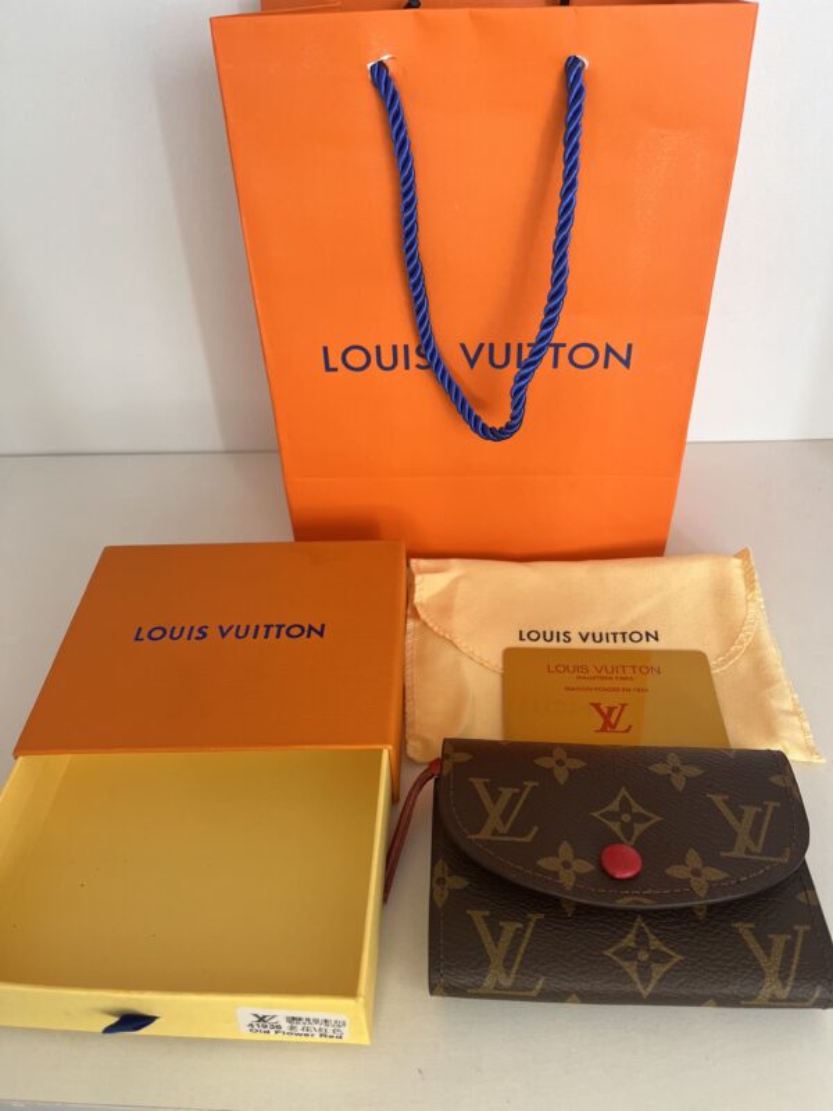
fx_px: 834
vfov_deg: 67.3
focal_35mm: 26
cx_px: 416
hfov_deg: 53.1
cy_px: 556
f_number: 1.6
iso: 80
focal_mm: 5.1
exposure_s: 1/121
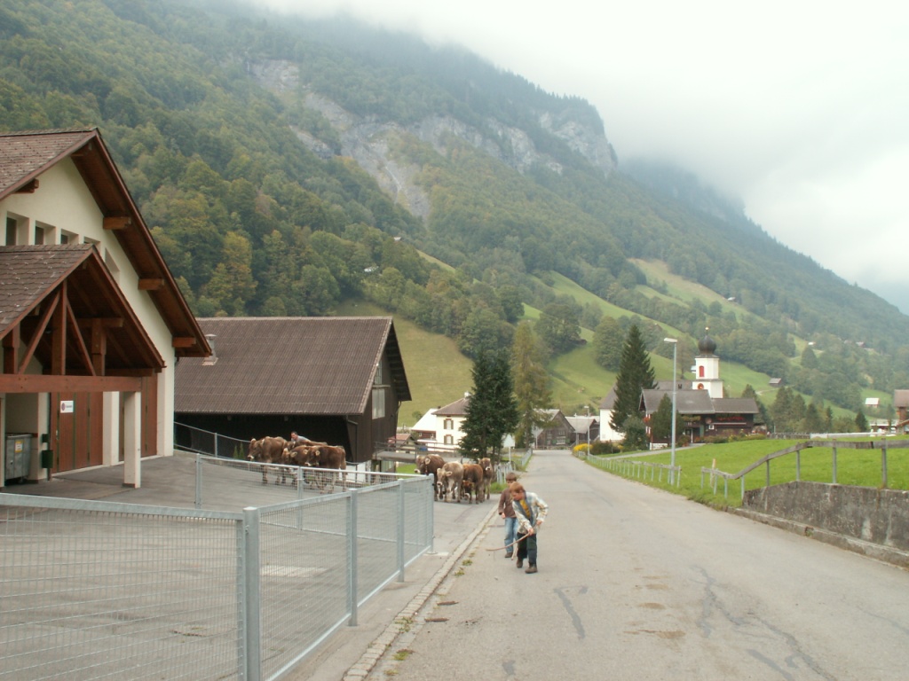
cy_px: 340
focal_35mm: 35
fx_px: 919
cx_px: 454
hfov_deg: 52.6
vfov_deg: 40.7
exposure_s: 1/40
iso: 50
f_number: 7.1
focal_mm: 5.86
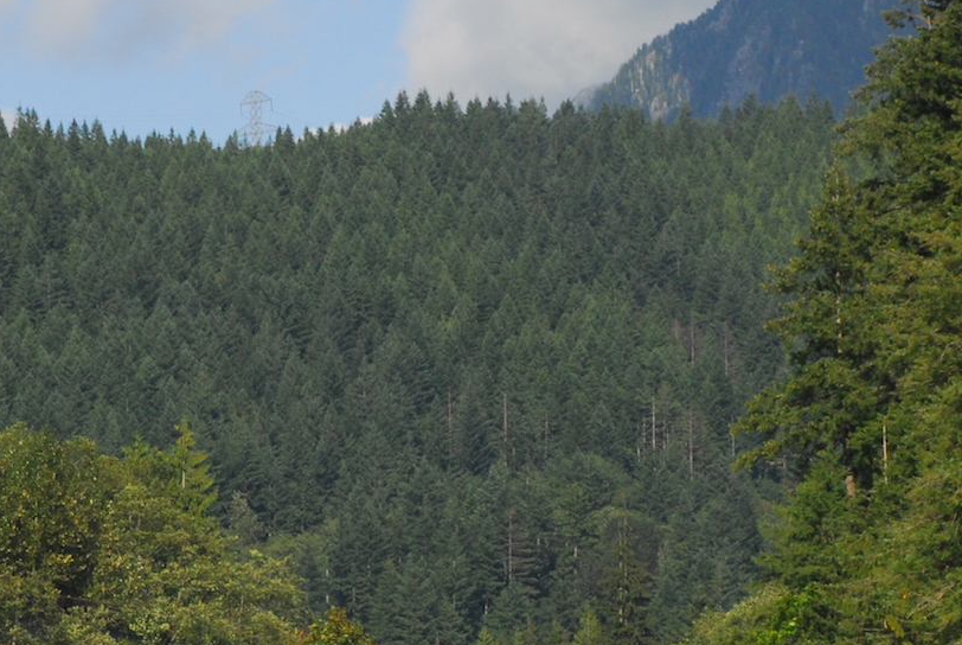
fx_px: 6262
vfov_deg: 5.9
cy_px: 691
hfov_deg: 8.8
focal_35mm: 234
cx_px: 384
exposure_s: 1/500
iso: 400
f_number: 5.3
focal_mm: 66
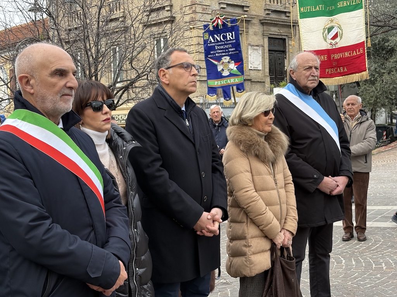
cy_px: 148
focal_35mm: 52
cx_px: 198
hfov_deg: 36.8
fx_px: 596
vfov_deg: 28.0
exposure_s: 1/701
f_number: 1.6
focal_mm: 5.96
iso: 40
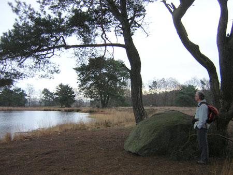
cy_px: 88
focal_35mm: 36
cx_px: 116
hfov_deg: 51.3
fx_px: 242
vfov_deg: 39.7
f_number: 2.6
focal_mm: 4.7
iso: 112
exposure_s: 1/30
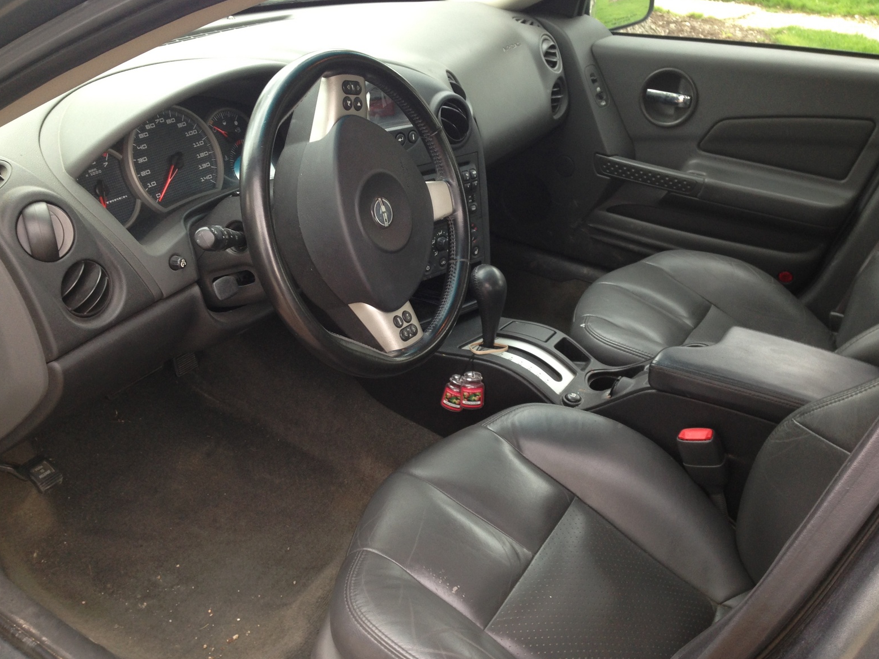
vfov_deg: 41.8
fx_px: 863
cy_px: 321
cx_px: 438
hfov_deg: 54.0
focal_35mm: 34
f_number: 2.4
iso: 50
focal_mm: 4.13
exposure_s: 1/60
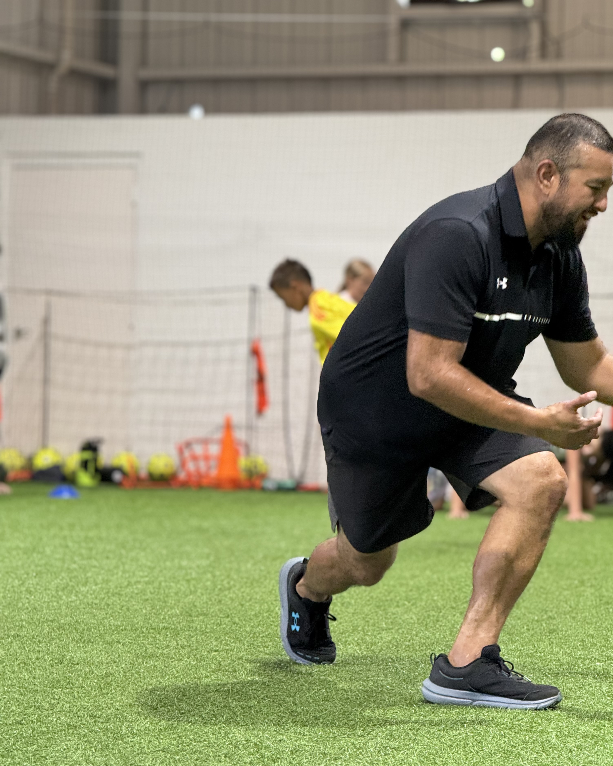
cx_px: 309
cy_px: 385
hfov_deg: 12.2
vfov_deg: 15.3
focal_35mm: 126
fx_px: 2857
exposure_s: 1/91
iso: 250
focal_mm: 15.66
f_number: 2.8
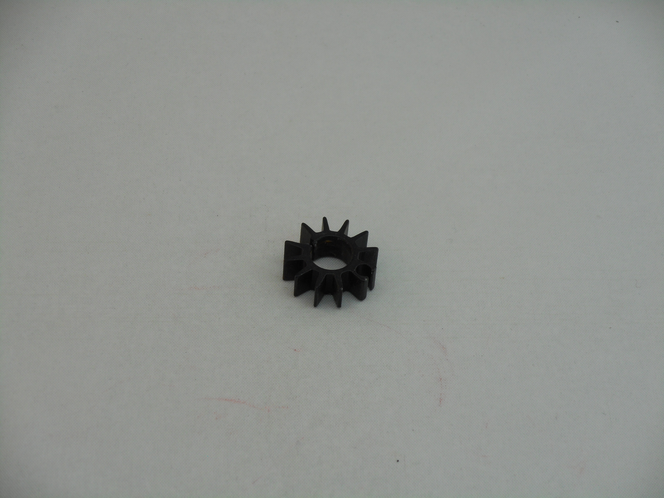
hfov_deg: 19.3
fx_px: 1957
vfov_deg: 14.5
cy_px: 249
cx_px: 332
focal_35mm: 102
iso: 110
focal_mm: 18.2
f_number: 5.8
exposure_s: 1/60
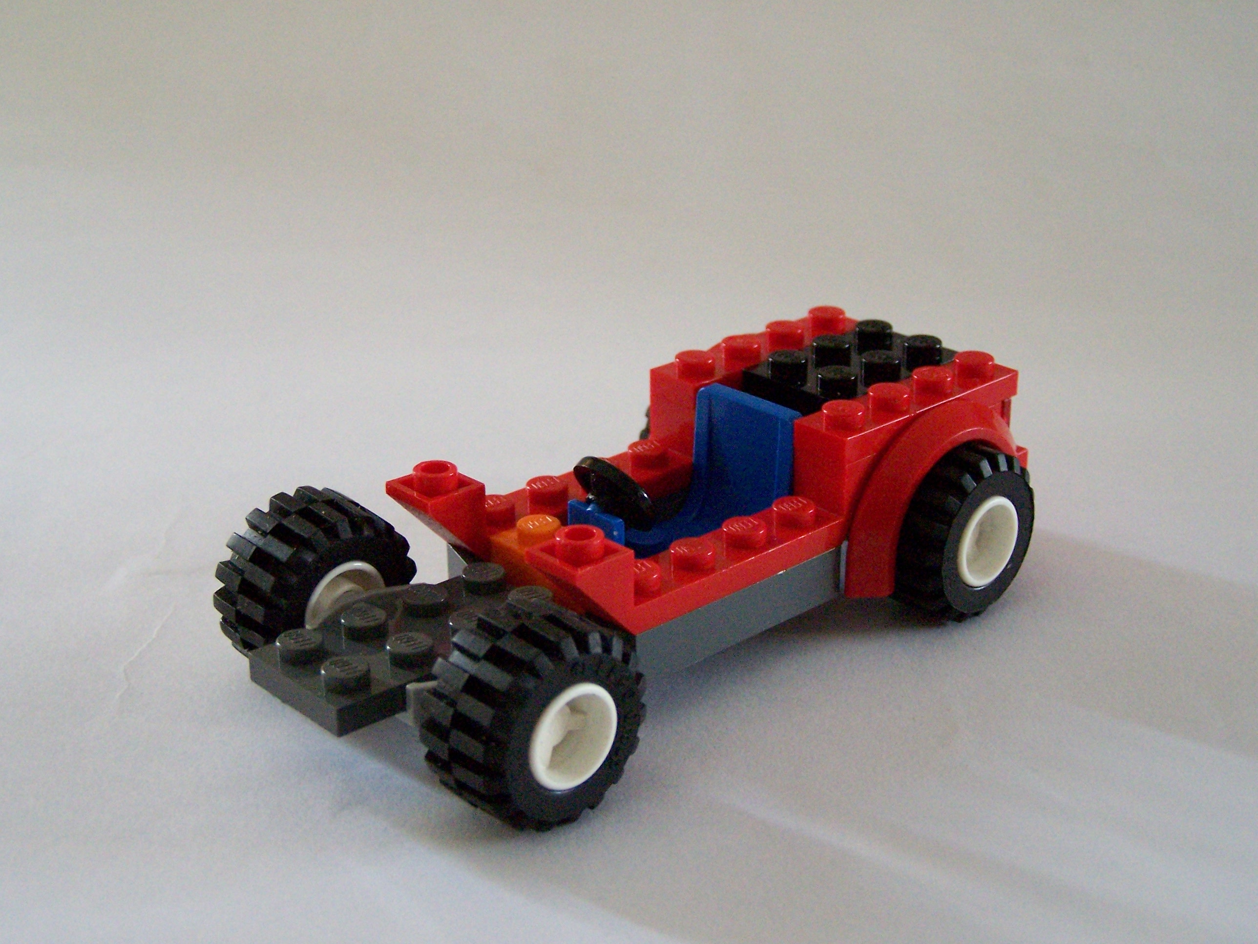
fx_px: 2035
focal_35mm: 56
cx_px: 629
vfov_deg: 26.1
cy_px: 472
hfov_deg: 34.3
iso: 400
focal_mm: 9.3
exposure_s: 1/20
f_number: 3.1
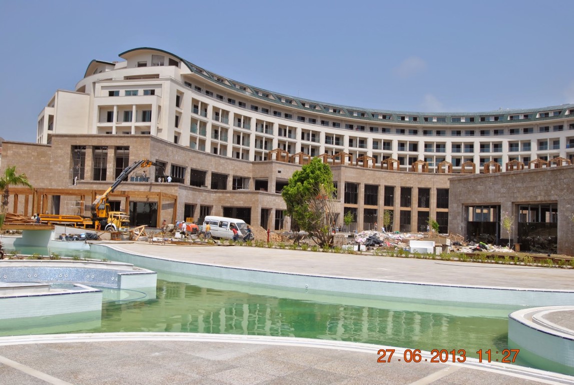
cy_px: 192
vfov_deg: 37.0
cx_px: 287
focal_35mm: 36
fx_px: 575
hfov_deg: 53.1
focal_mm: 24
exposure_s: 1/320
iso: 100
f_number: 9
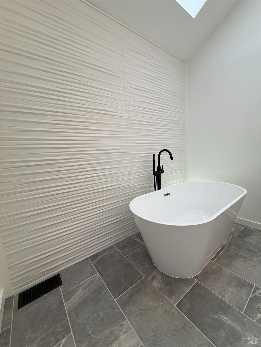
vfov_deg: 102.1
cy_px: 174
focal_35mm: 14
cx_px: 130
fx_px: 141
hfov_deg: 85.7
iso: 50
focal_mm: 2.22
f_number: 2.2
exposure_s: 1/120
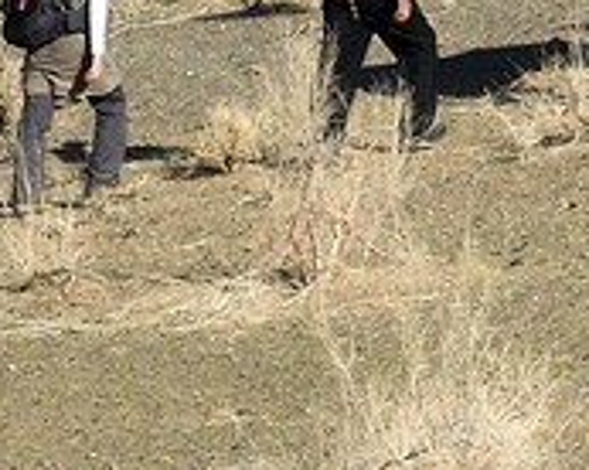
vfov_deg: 1.0
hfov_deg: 1.2
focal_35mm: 1562
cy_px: -828
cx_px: 2506
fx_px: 27198
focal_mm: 180
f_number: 11
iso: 200
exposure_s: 1/400
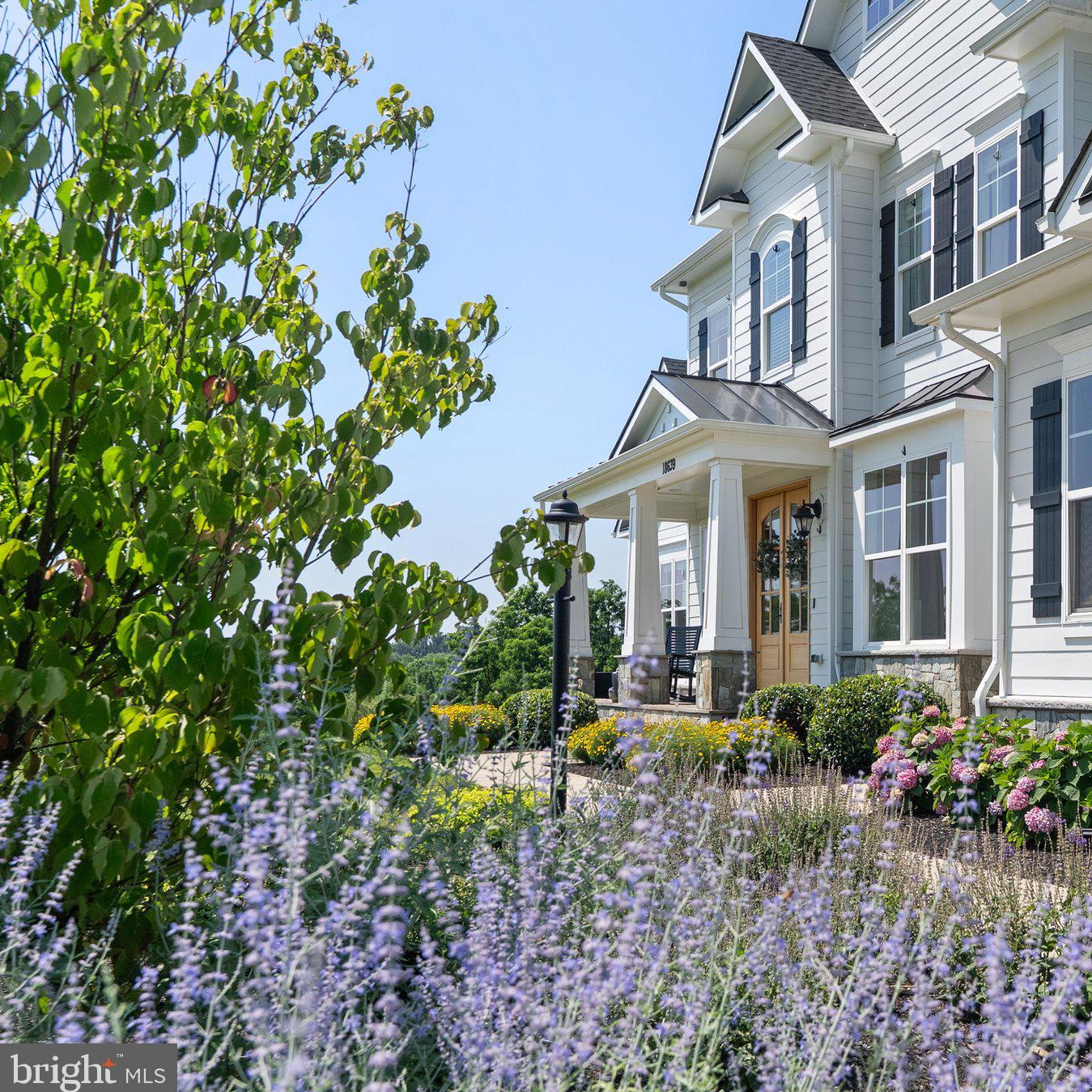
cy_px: 549
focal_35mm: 40
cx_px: 826
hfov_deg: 40.6
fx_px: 1428
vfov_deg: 41.9
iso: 640
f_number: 8
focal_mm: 31
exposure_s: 1/1600
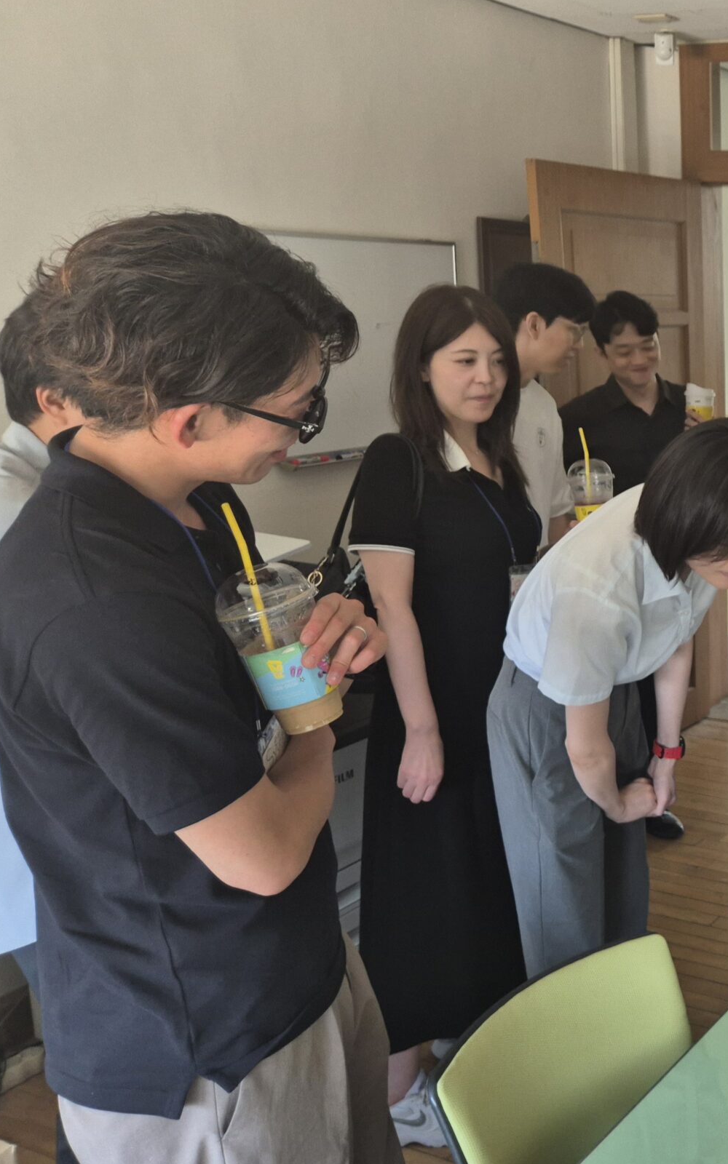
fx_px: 1238
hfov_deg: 28.3
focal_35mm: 39
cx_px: 888
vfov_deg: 50.4
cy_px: 566
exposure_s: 1/120
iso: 160
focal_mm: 5.4
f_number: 1.8
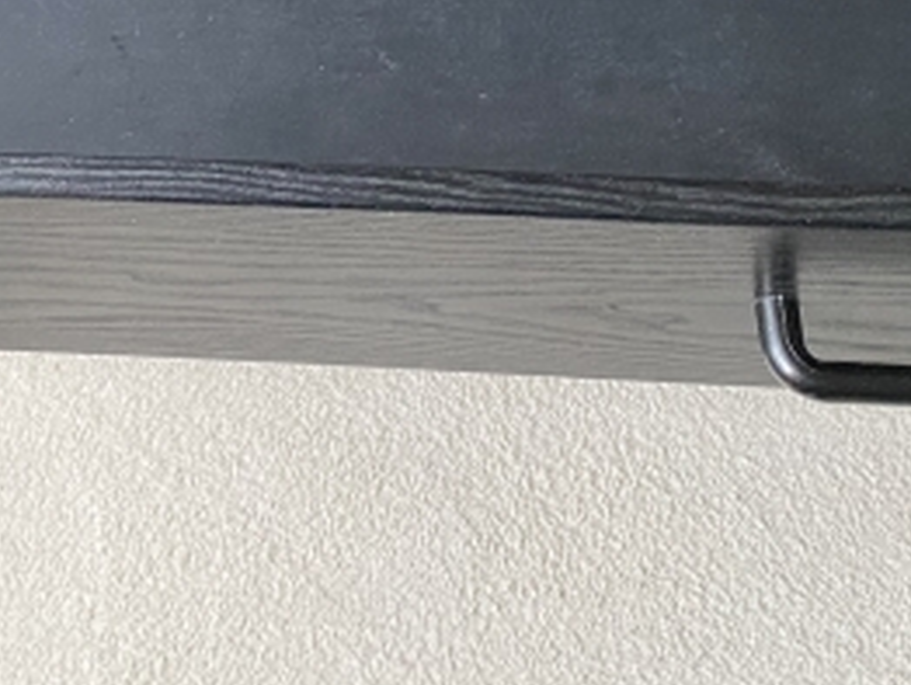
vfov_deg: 21.4
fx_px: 1739
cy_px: -24
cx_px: 282
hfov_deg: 29.1
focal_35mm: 66
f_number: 1.8
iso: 640
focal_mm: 4.25
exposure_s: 1/39
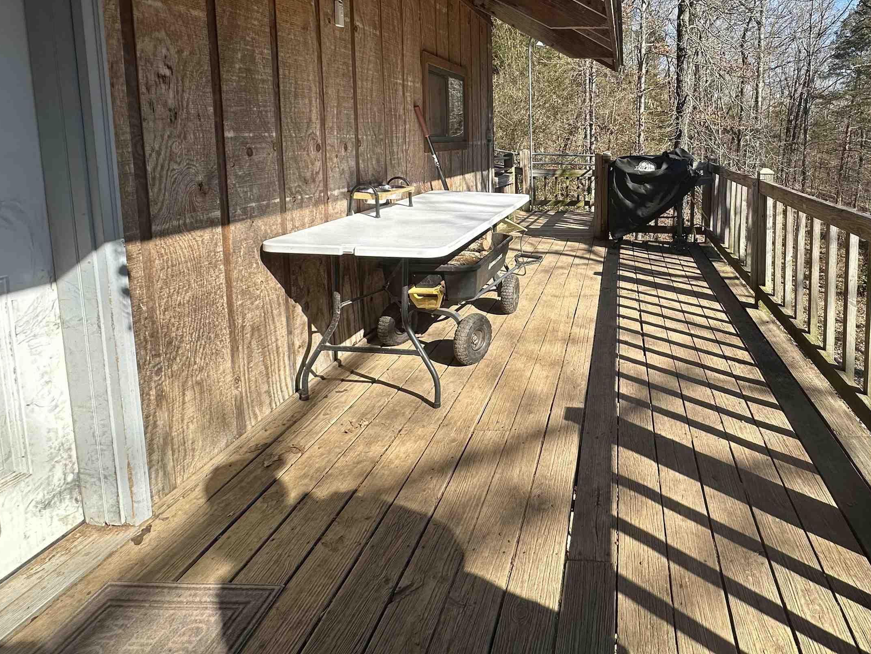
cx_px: 610
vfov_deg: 63.2
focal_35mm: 20
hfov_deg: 77.9
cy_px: 187
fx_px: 503
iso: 40
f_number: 2.2
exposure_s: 1/725
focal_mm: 2.22
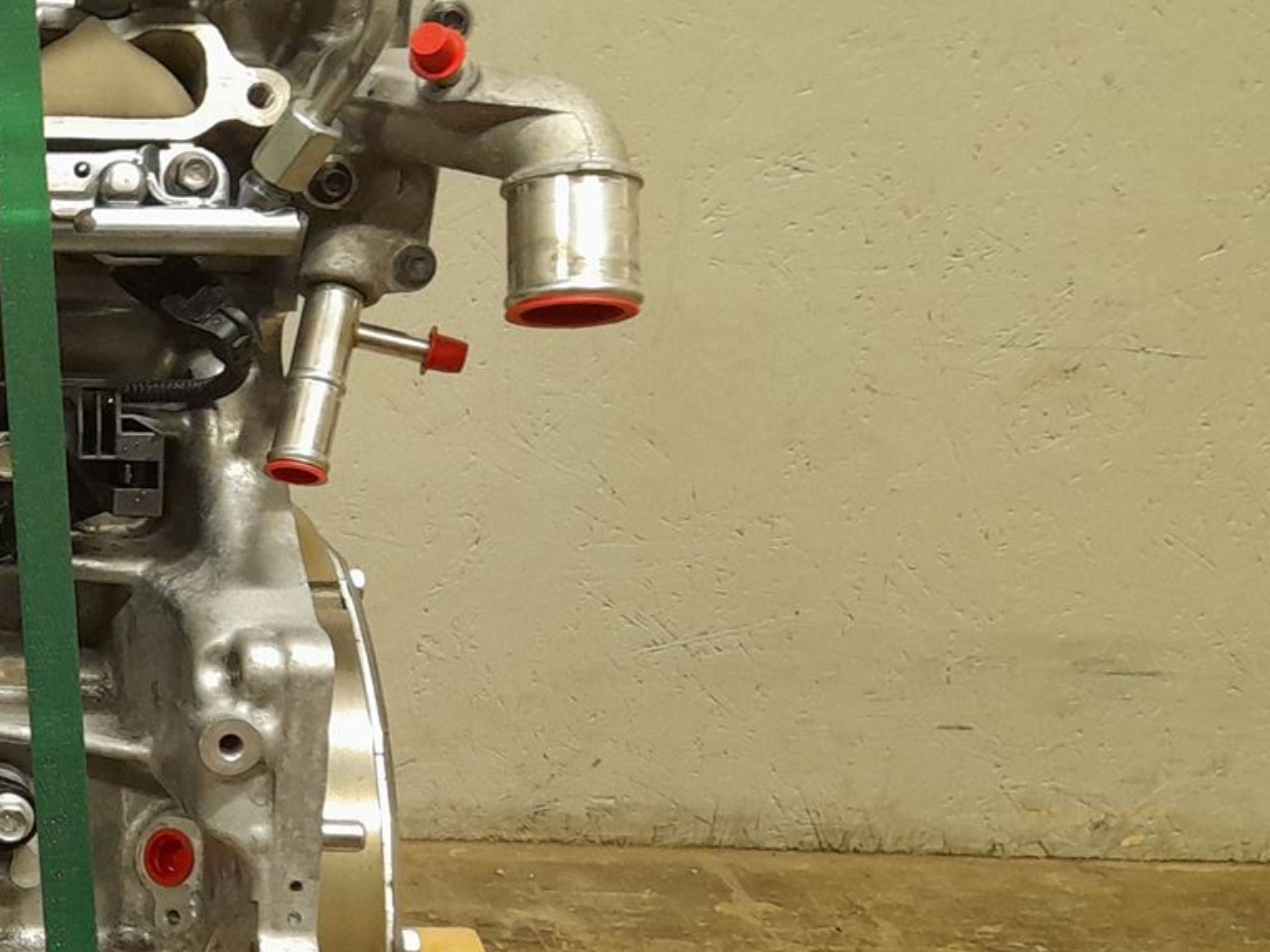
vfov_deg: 21.9
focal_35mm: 67
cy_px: 535
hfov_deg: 25.1
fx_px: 2458
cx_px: -379
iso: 320
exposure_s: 1/50
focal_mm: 4.6
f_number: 2
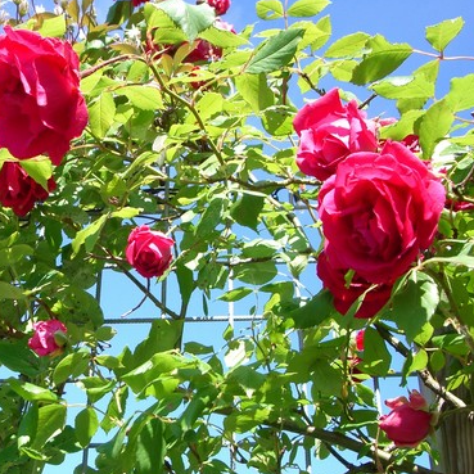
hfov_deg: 28.5
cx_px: 105
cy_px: 285
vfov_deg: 29.0
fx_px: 914
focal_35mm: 59
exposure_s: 1/320
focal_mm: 6.8
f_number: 2.8
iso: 80
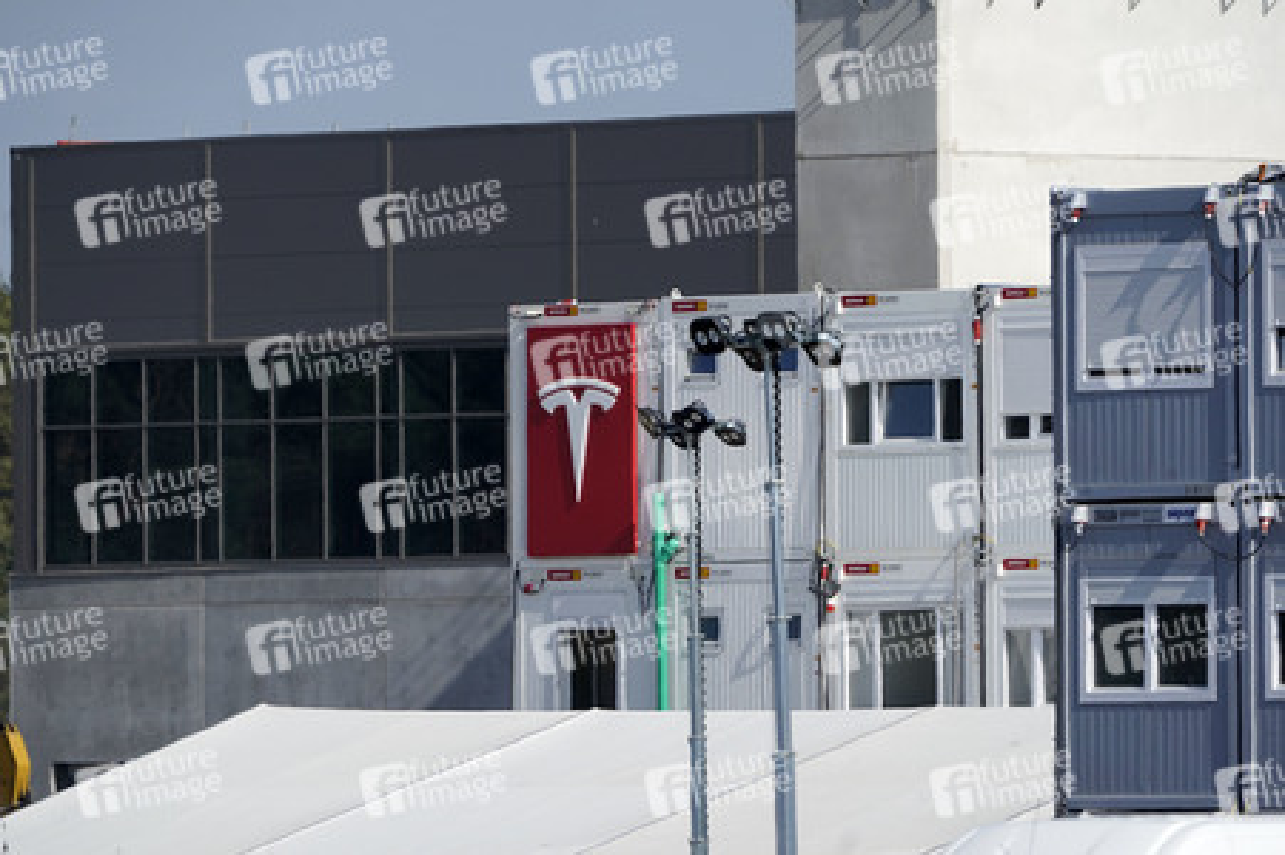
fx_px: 21400
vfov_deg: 2.3
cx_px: 642
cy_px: 428
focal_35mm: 600
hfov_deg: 3.4
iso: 640
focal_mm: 600
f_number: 10
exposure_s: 1/1600
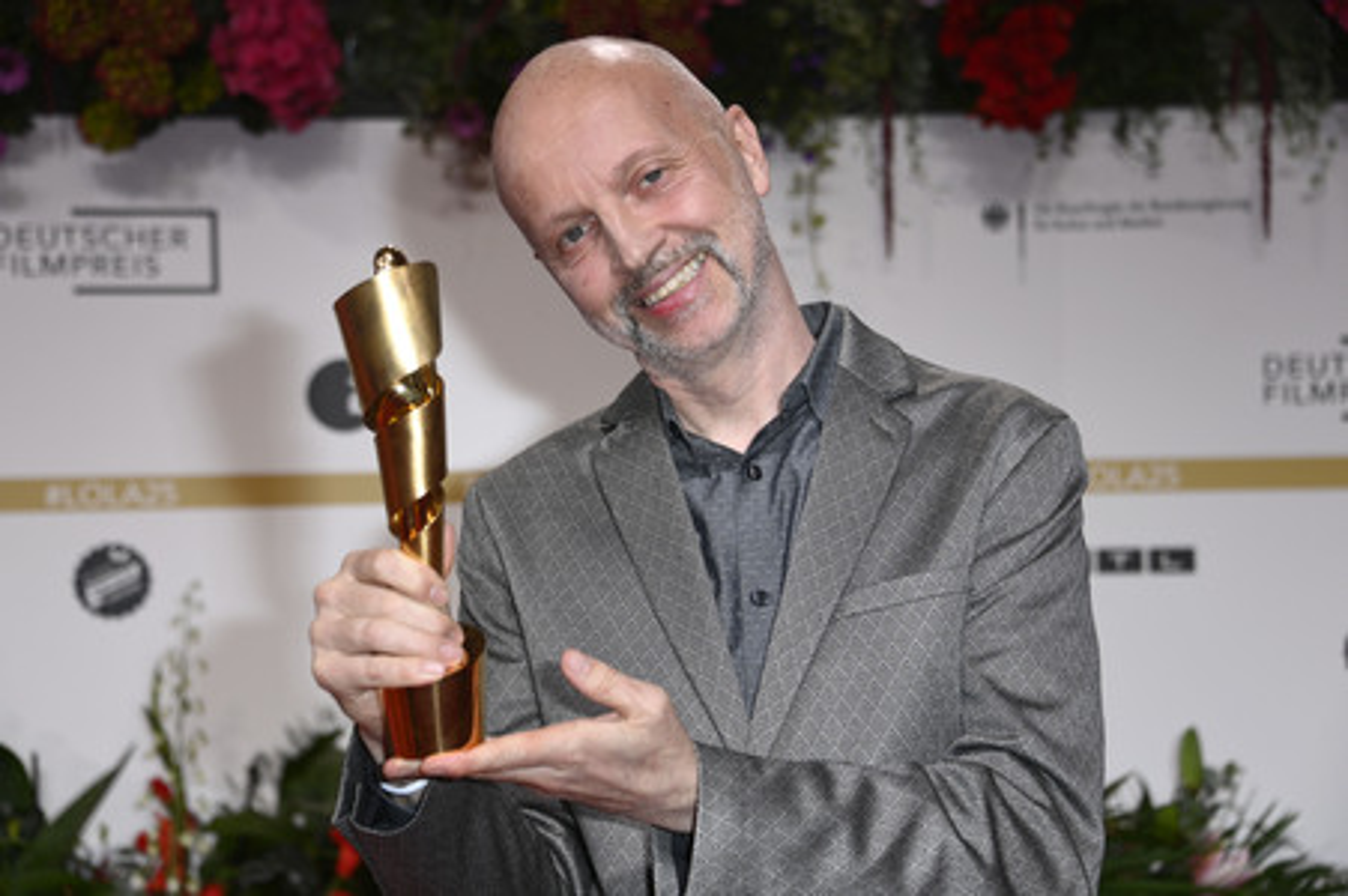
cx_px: 674
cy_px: 448
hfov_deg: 22.6
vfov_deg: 15.2
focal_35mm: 90
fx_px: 3367
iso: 500
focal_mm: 90
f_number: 5.6
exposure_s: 1/250
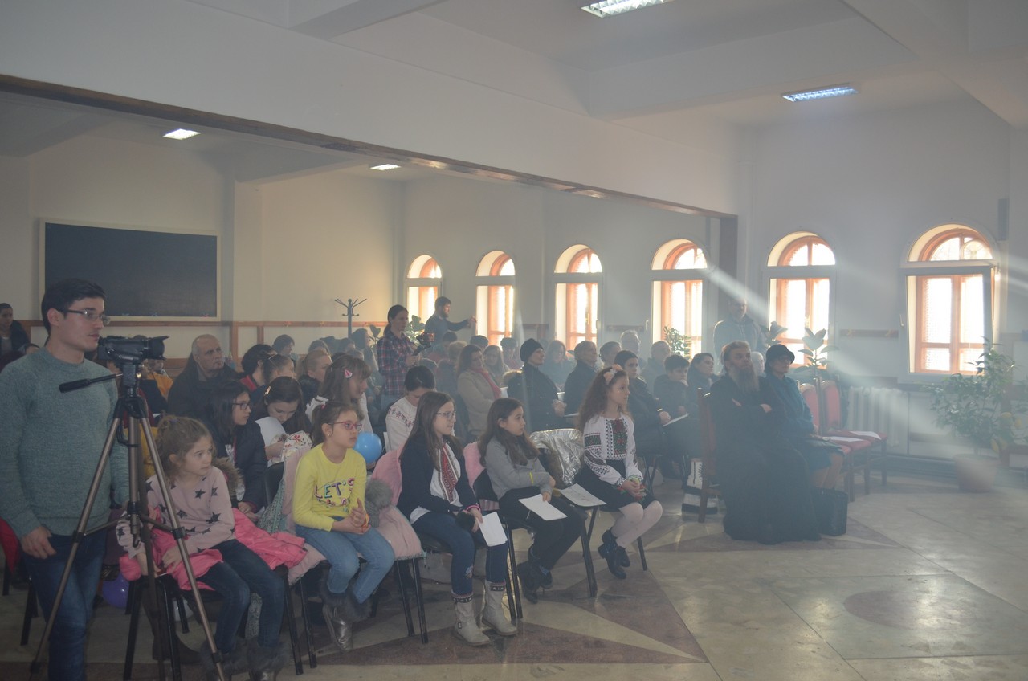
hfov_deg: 62.0
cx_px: 514
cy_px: 340
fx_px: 855
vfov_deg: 43.4
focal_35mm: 30
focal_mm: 20
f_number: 3.8
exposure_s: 1/80
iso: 400
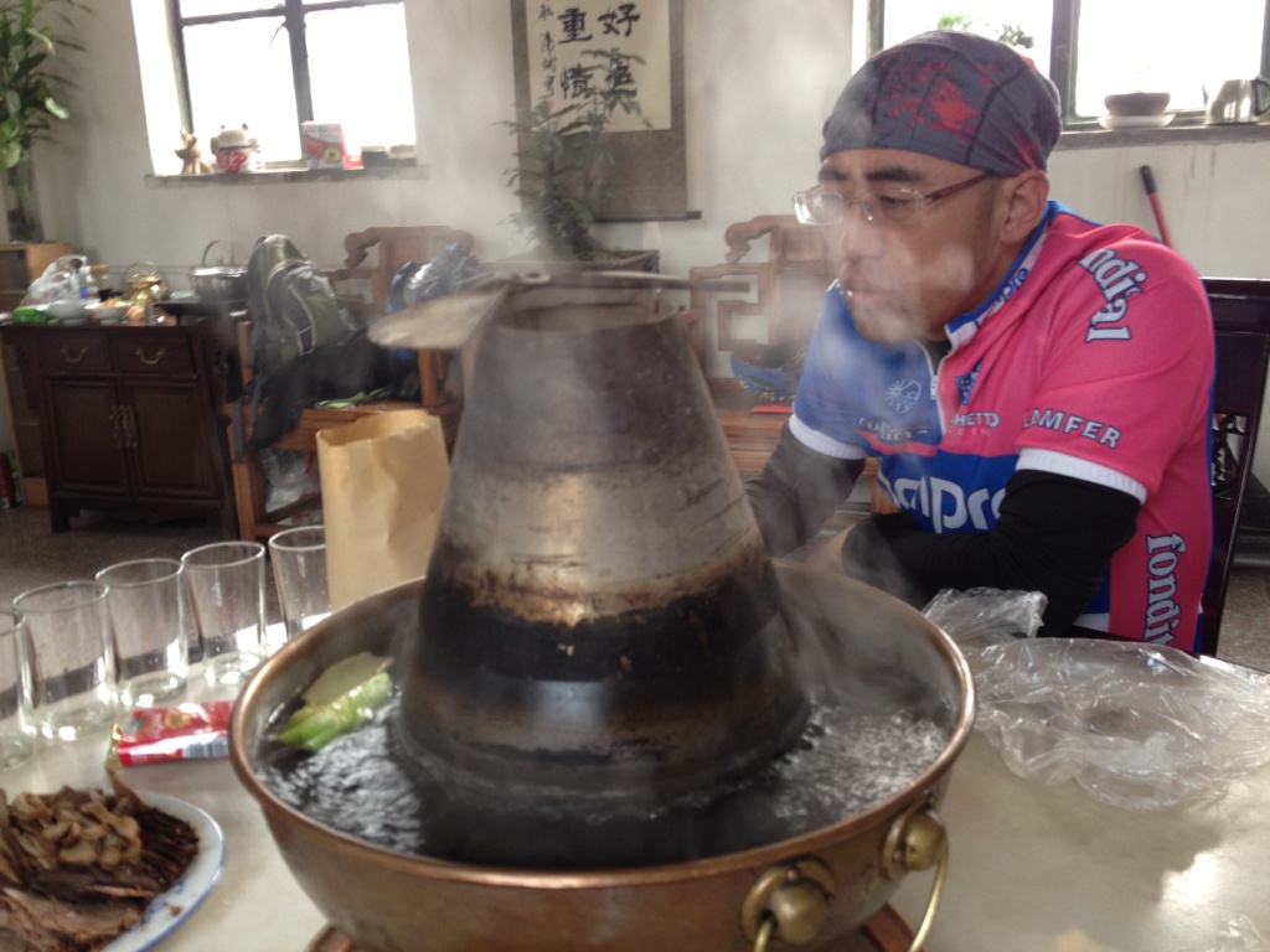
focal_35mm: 35
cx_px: 635
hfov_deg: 52.6
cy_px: 476
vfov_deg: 40.7
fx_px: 1284
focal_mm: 4.28
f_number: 2.4
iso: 64
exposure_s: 1/20
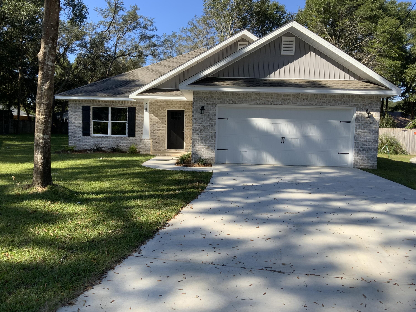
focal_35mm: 29
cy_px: 156
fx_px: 349
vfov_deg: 48.2
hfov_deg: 61.7
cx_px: 208
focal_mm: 3
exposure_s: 1/978
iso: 16
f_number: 1.8
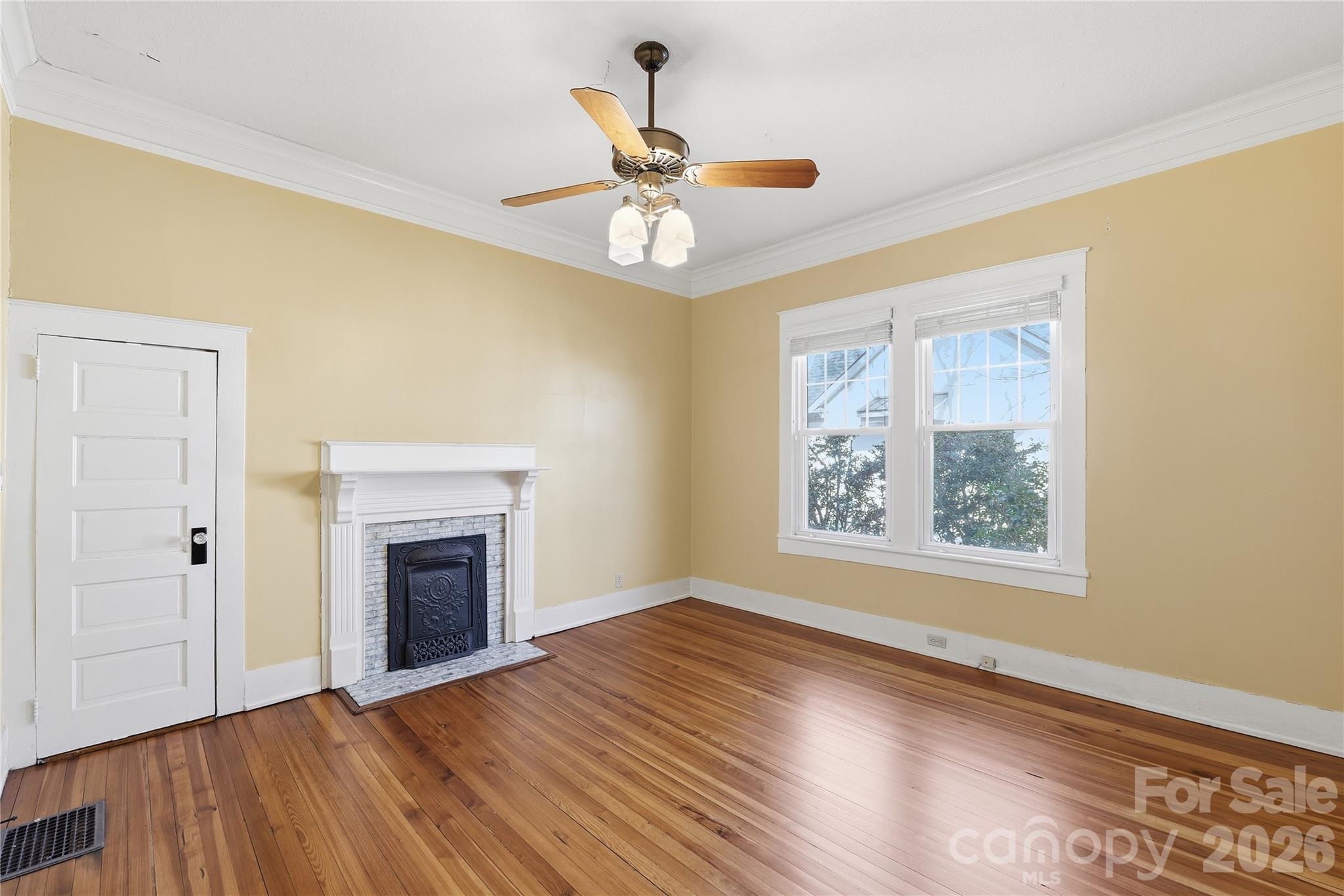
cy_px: 448
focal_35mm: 14
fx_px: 523
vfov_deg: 81.2
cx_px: 672
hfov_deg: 104.3
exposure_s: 1/25
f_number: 9
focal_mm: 14
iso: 250
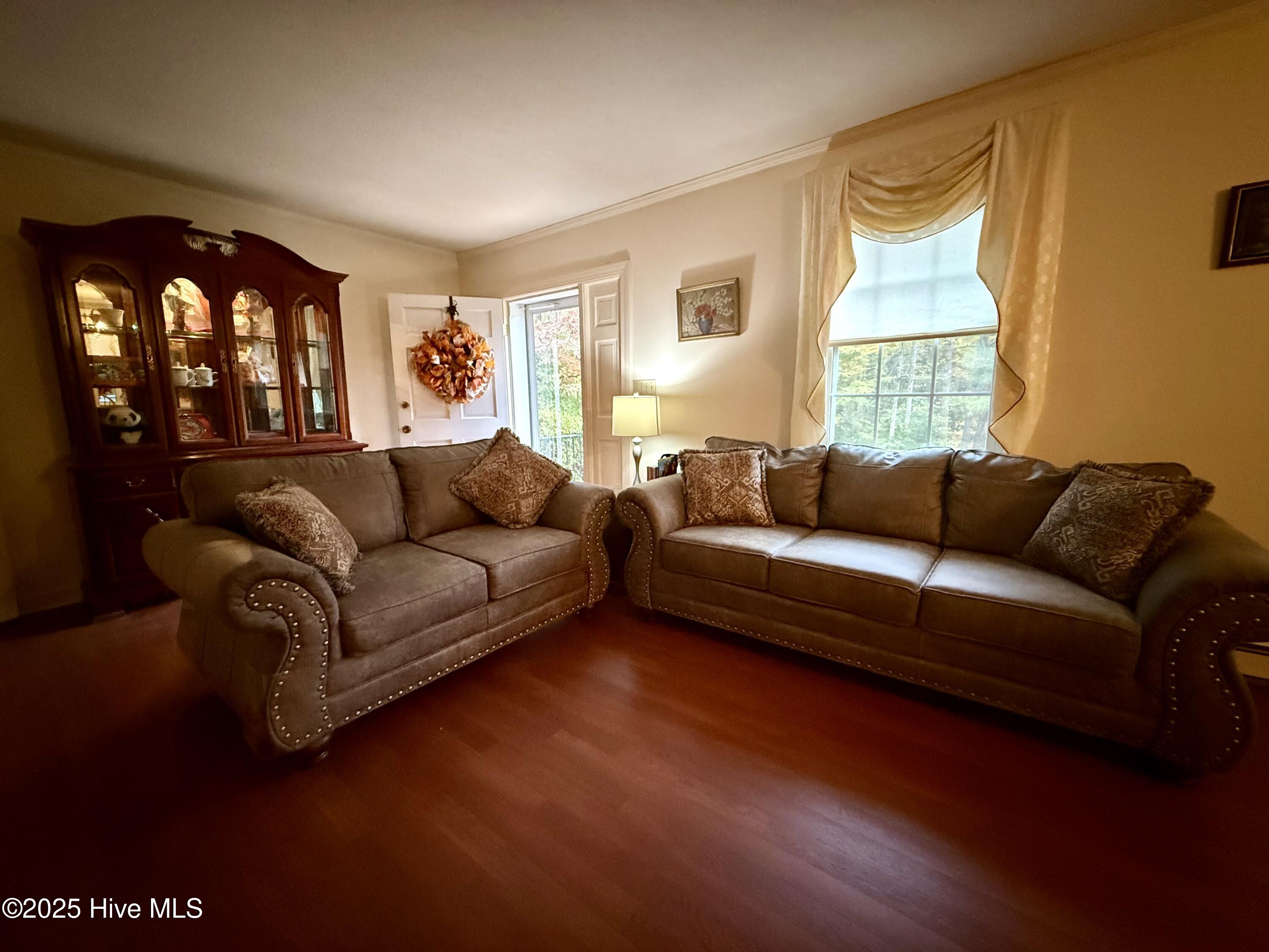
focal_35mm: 14
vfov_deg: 85.7
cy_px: 476
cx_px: 634
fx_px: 513
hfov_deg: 102.1
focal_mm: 2.22
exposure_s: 1/60
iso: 1000
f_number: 2.2
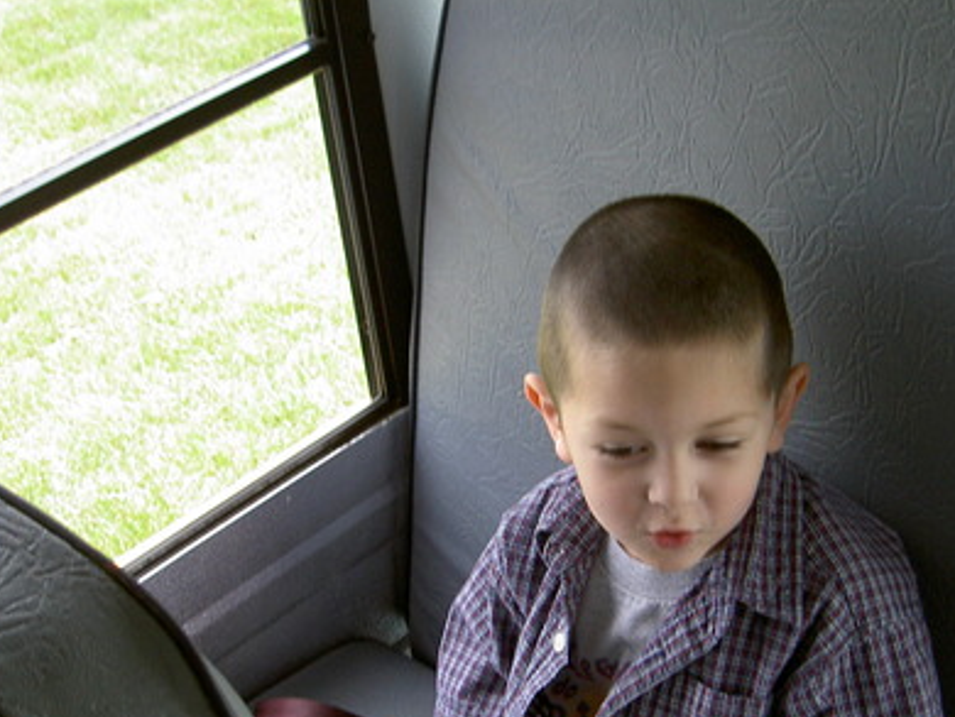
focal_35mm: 64
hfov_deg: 30.2
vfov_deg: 22.7
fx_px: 1767
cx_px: 551
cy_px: 538
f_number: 2.8
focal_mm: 8
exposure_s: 1/100
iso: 100
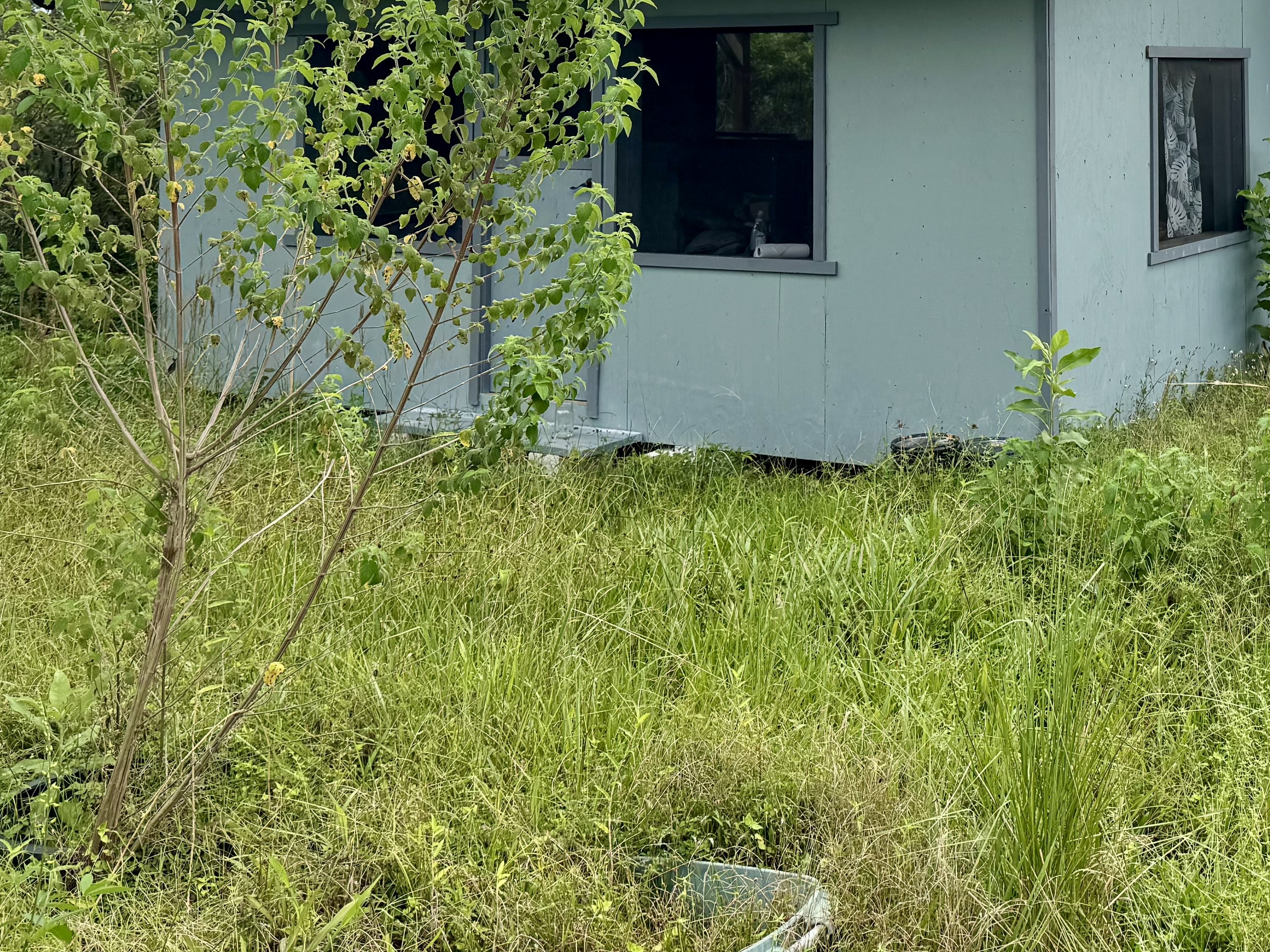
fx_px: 1688
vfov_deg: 29.8
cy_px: 42
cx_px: 1011
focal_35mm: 46
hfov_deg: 39.6
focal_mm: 6.76
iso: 80
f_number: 1.78
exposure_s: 1/3247
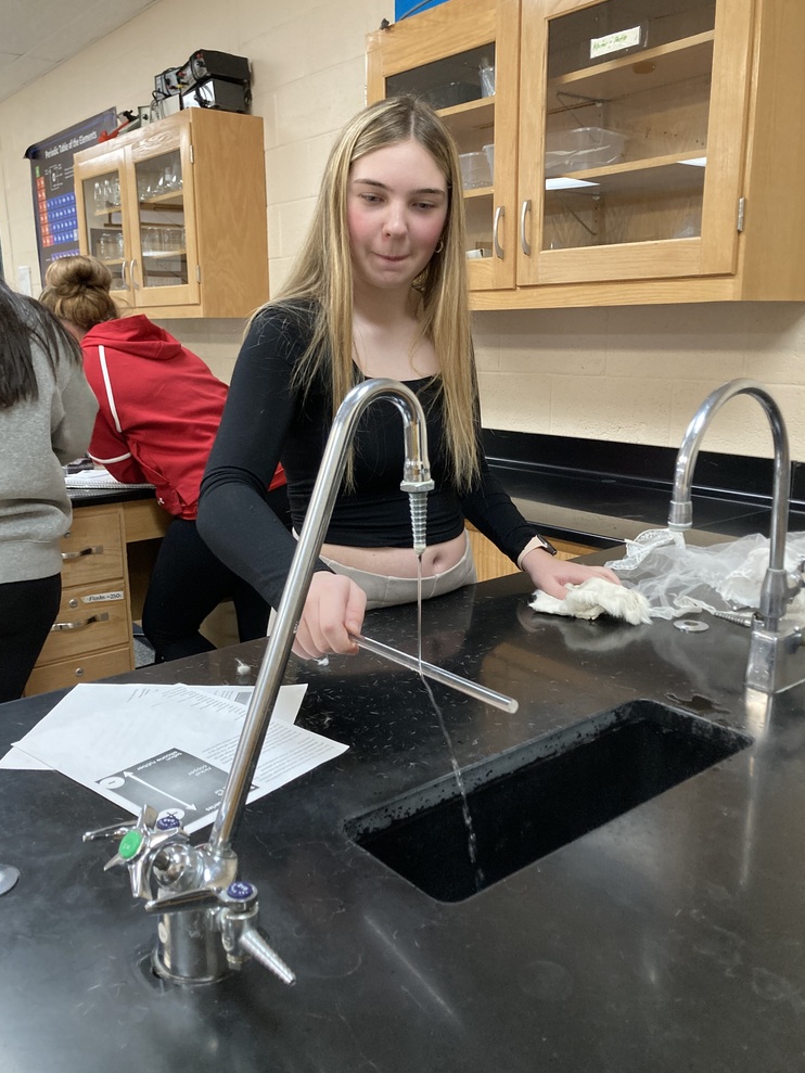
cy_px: 549
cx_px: 391
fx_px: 899
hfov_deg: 48.2
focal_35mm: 29
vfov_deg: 61.6
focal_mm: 3.99
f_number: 1.8
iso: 250
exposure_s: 1/59
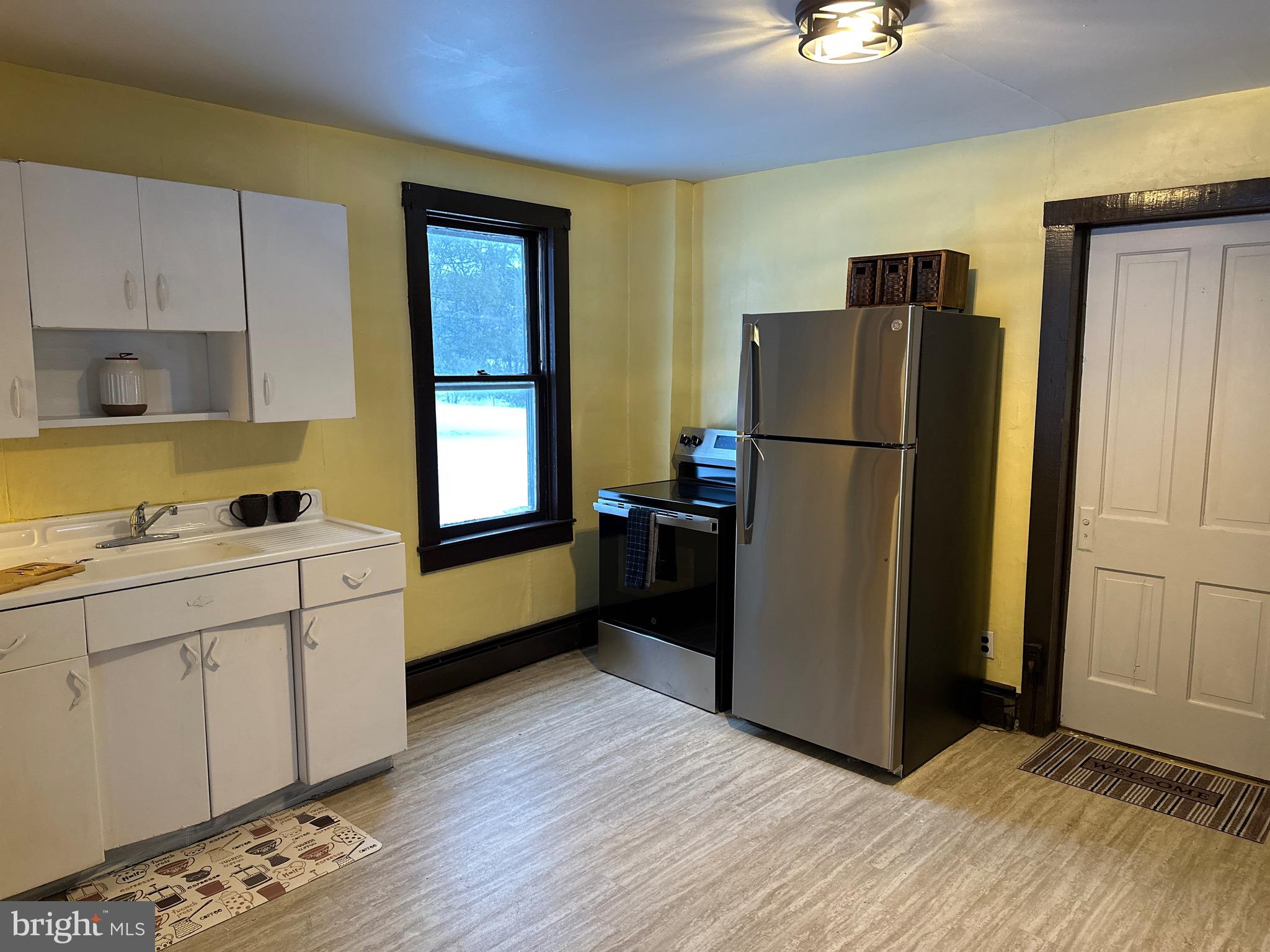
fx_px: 881
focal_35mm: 24
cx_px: 635
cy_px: 476
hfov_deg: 71.6
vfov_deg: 56.8
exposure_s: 1/60
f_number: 1.78
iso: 320
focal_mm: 6.86
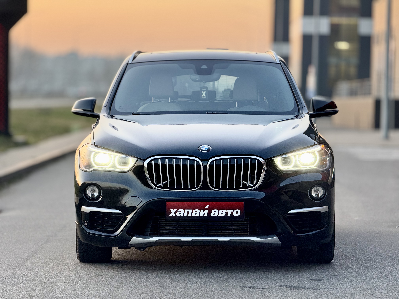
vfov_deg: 12.3
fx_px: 1383
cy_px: 150
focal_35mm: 120
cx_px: 200
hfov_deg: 16.4
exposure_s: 1/101
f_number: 2.8
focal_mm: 15.66
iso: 100
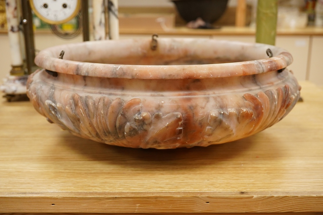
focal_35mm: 45
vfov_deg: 29.9
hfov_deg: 43.6
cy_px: 108
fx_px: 404
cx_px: 162
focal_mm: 30
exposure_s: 1/160
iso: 2500
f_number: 8
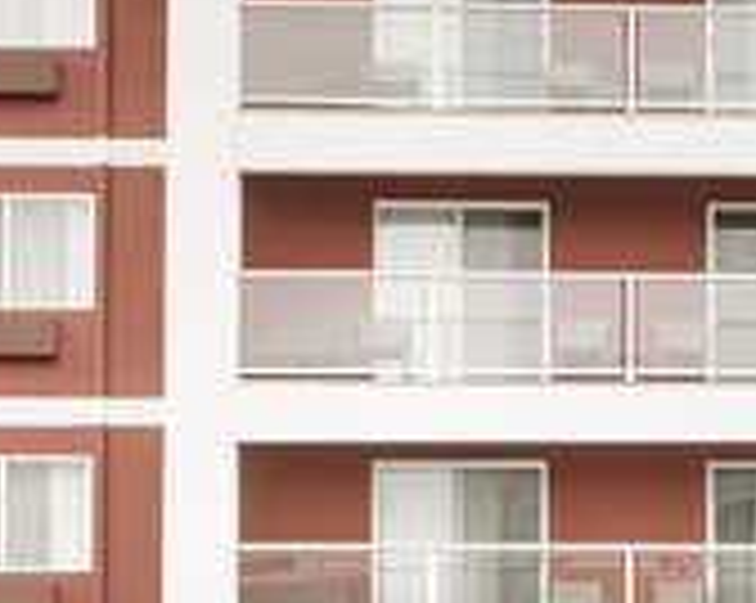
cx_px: 934
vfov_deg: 14.6
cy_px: 634
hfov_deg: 17.7
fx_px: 2302
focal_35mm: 103
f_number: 8
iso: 400
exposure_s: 1/200
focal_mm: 18
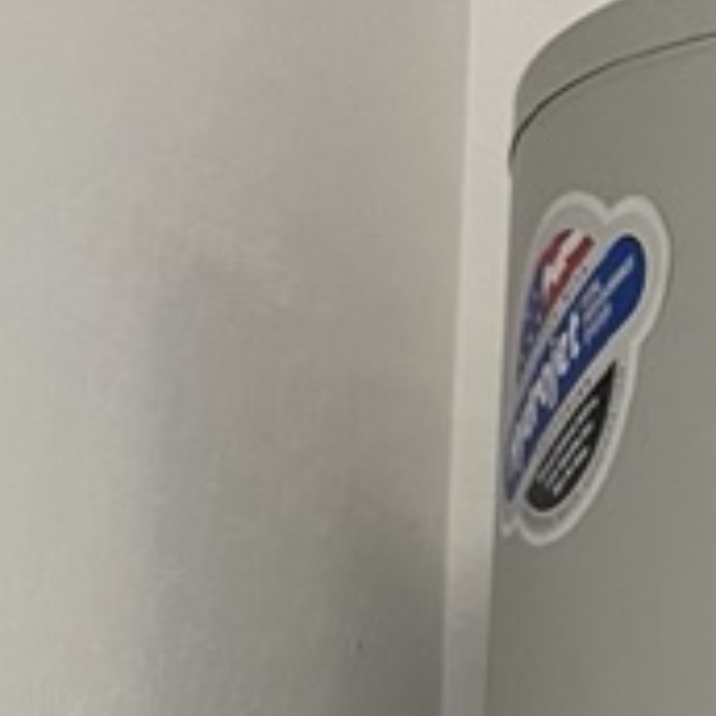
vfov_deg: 10.3
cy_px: 1948
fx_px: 3206
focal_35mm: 137
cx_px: 989
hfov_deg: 12.3
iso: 125
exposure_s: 1/60
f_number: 1.6
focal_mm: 4.2
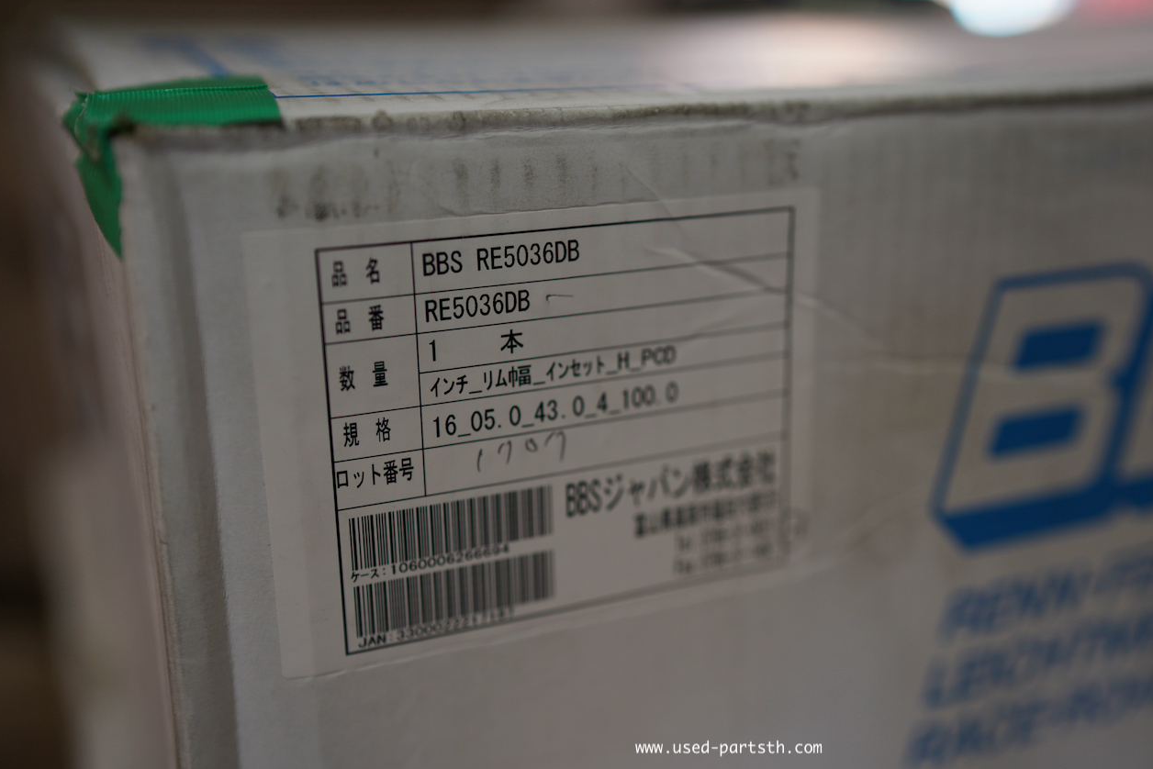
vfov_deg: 34.2
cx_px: 622
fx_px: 1249
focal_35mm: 39
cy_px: 392
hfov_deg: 49.5
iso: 100
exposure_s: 1/60
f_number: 2
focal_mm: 35
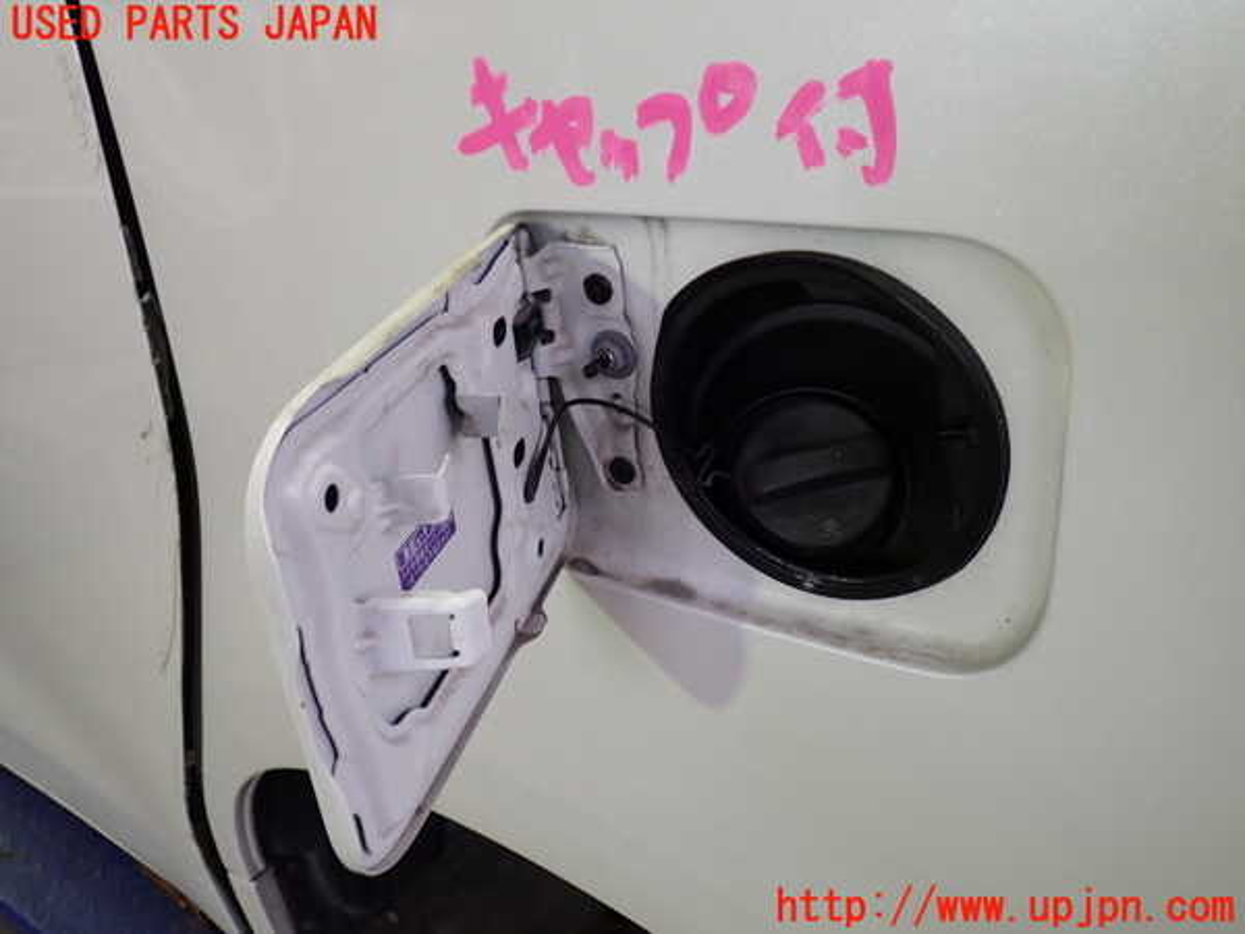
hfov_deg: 60.0
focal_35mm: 30
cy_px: 467
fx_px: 1079
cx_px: 622
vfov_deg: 46.8
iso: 200
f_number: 2.3
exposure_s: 1/40
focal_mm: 5.4
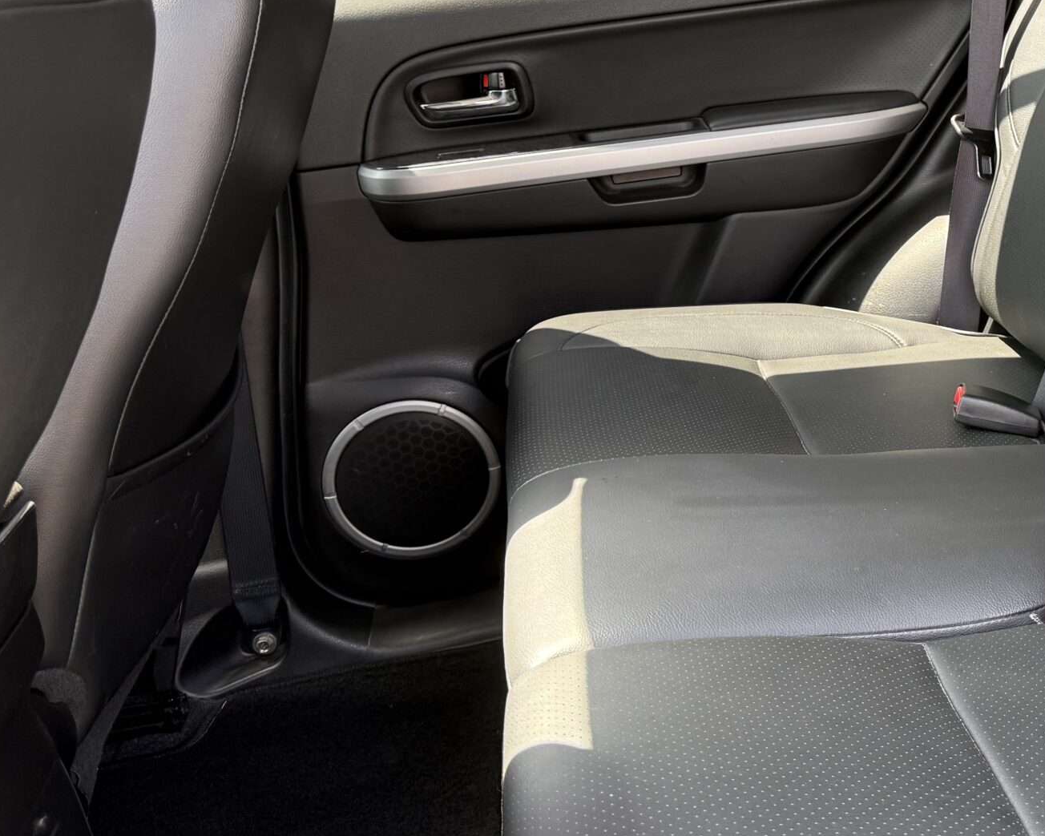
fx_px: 1423
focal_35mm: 46
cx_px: 979
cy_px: 189
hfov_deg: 37.2
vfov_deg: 32.0
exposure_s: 1/121
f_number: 1.78
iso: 100
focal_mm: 6.76
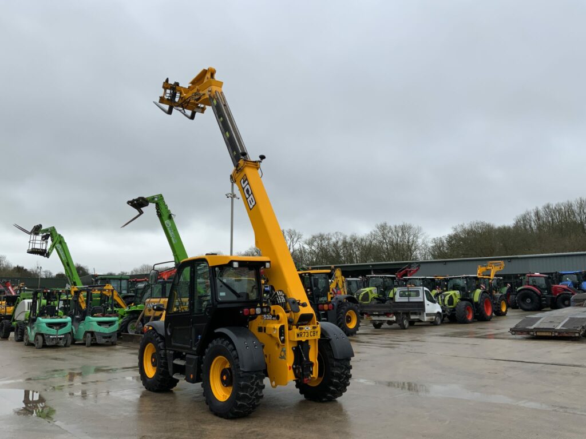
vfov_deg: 48.2
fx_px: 491
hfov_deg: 61.7
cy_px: 220
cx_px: 293
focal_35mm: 29
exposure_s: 1/728
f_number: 1.8
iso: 16
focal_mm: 3
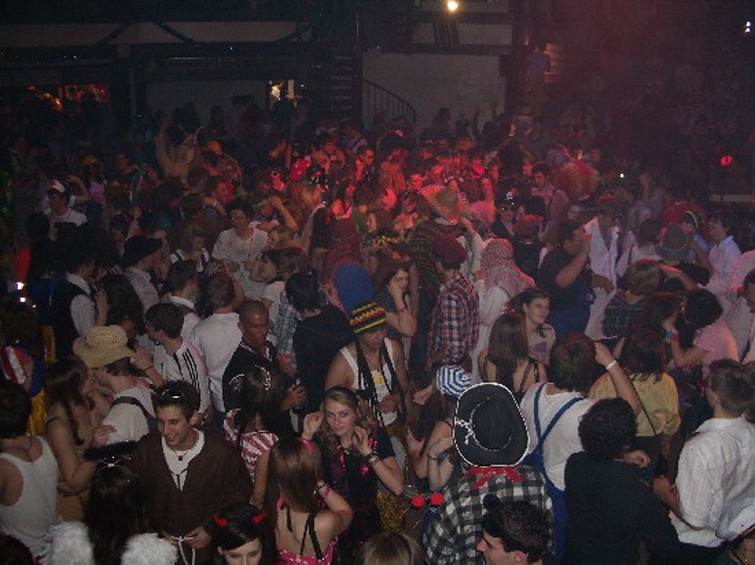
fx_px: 763
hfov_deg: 52.6
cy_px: 282
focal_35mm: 35
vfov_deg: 40.7
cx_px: 378
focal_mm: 5.8
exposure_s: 1/60
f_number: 2.6
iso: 200
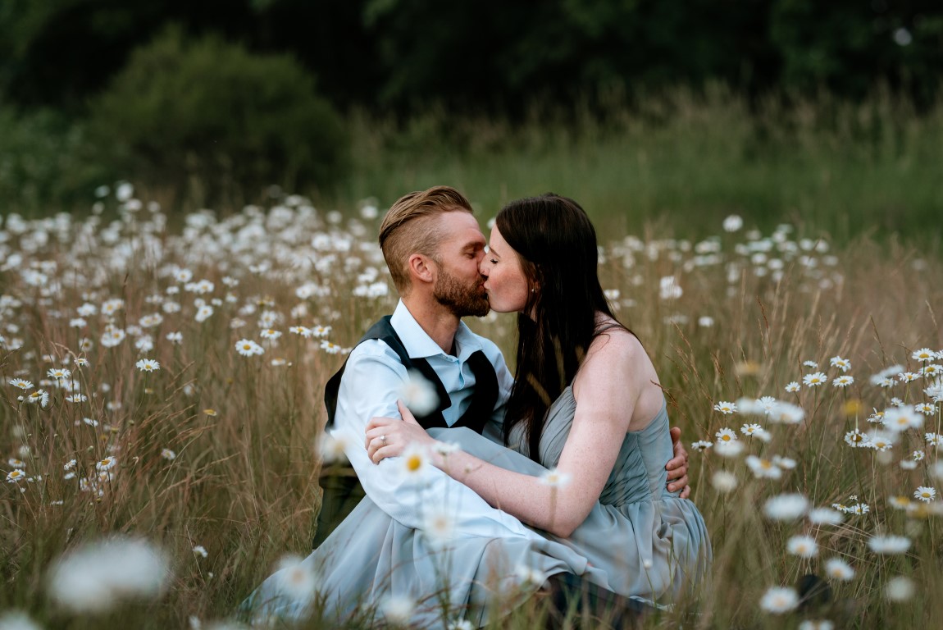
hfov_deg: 23.9
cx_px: 472
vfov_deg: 16.1
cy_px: 315
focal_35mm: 85
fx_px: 2228
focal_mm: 85
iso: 640
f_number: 2.2
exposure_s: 1/400
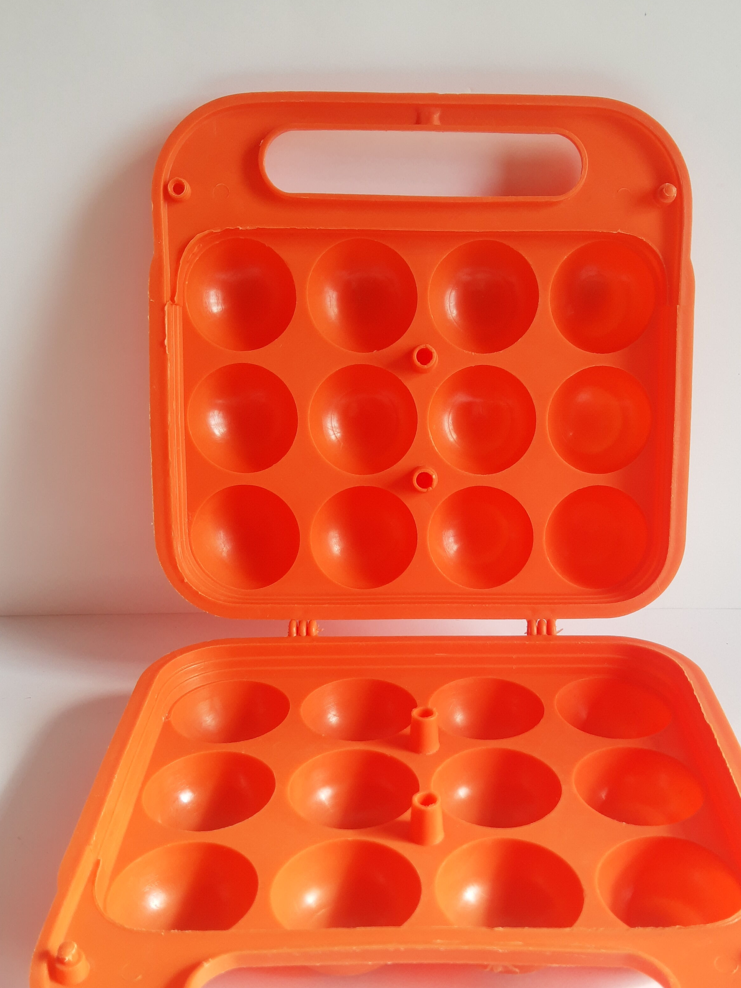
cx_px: 431
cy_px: 607
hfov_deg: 41.7
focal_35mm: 34
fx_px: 970
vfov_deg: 53.5
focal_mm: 3.95
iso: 40
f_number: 1.8
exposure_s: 1/134
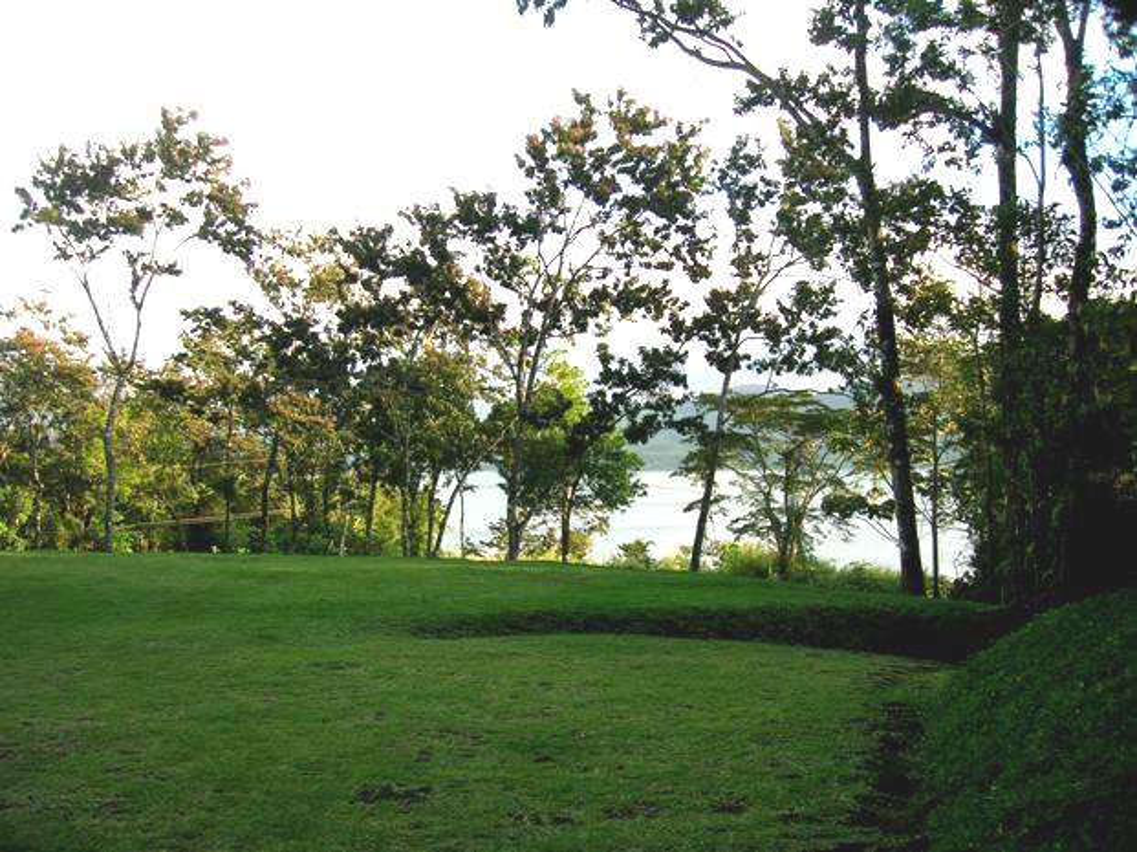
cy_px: 426
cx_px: 568
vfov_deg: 41.8
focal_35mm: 34
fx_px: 1116
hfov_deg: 54.0
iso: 50
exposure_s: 1/100
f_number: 2.9
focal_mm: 5.7
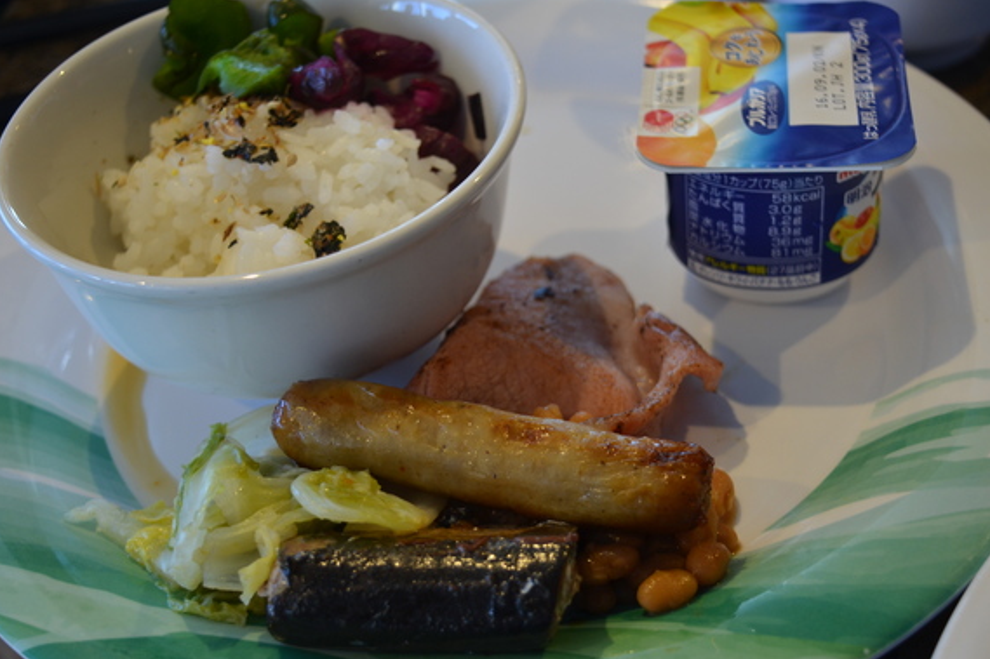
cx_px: 496
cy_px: 329
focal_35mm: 58
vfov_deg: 23.4
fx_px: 1594
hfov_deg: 34.5
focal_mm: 38
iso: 400
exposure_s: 1/60
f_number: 4.8
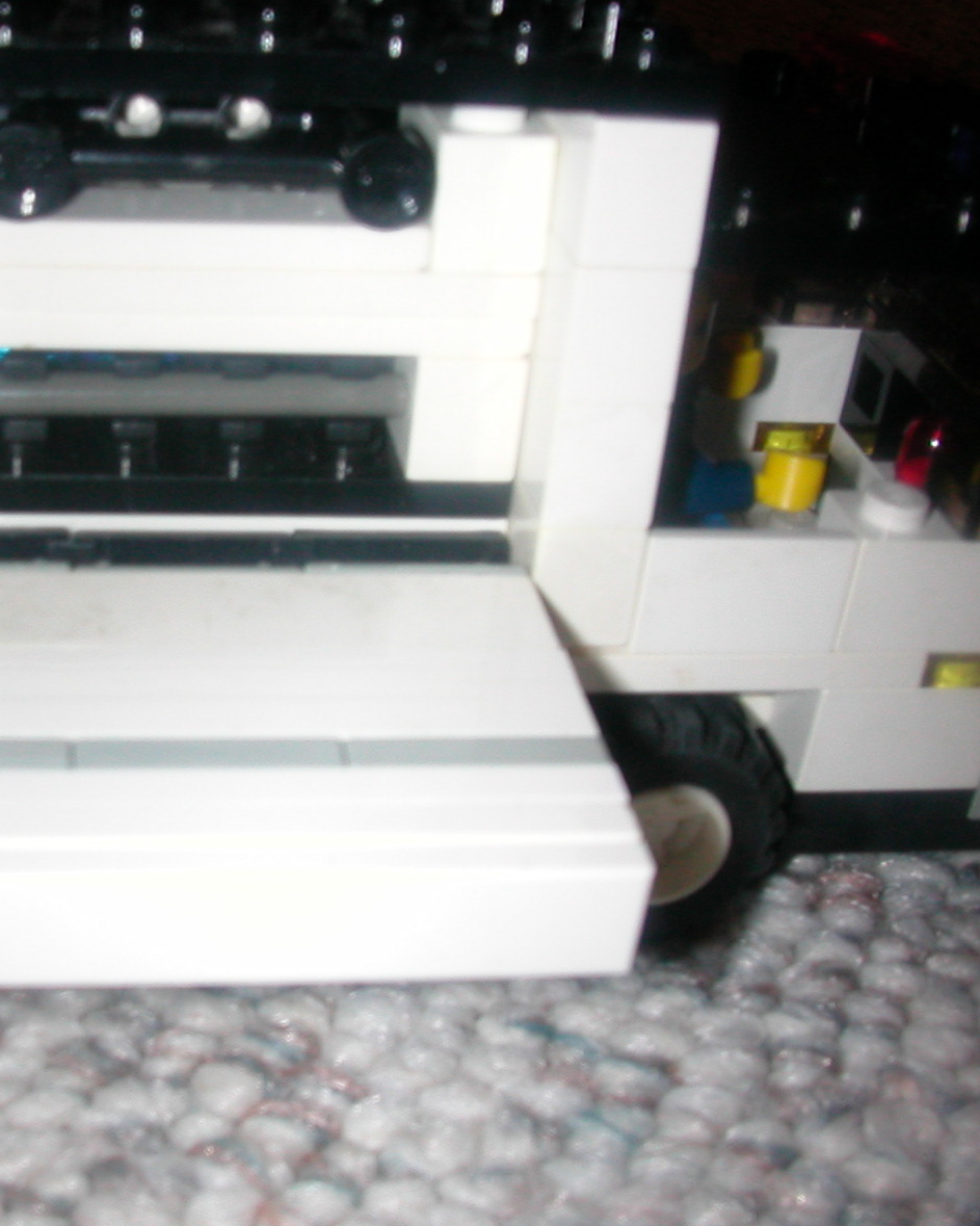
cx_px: 201
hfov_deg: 30.1
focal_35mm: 49
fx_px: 1777
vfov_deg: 38.0
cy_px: 617
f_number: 4.5
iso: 100
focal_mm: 5.6
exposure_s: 1/59.9
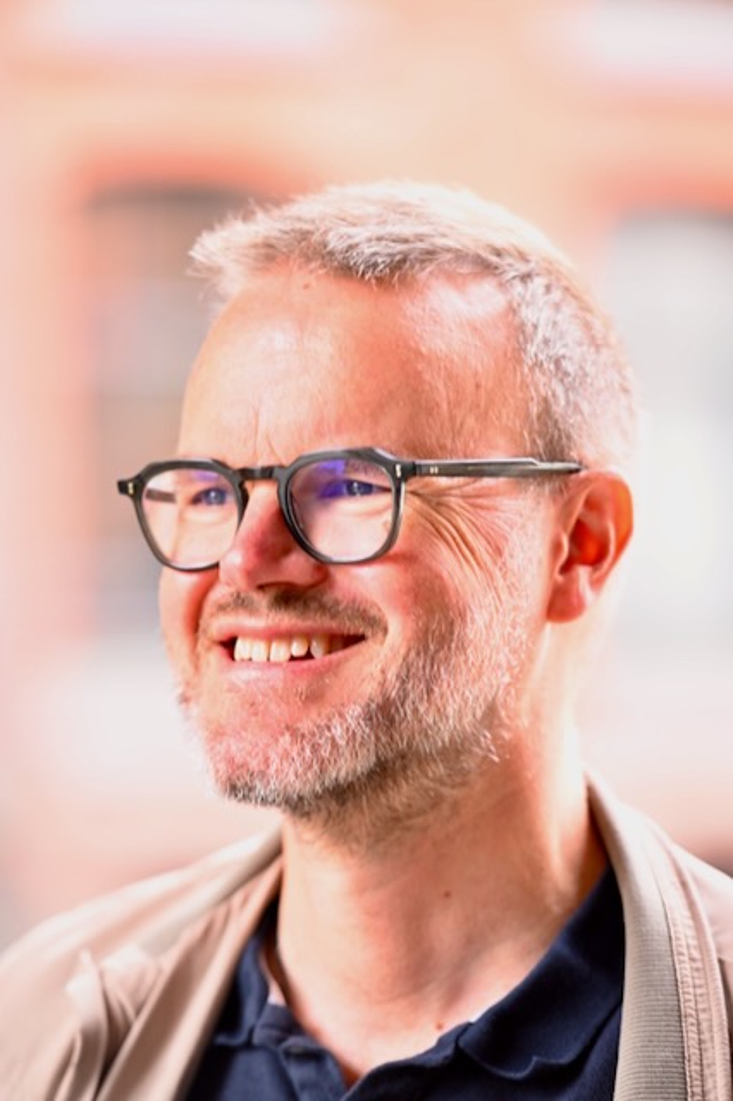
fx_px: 5197
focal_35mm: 170
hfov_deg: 8.1
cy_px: 550
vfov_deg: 12.1
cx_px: 366
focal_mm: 170
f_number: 2.8
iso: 100
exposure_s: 1/30
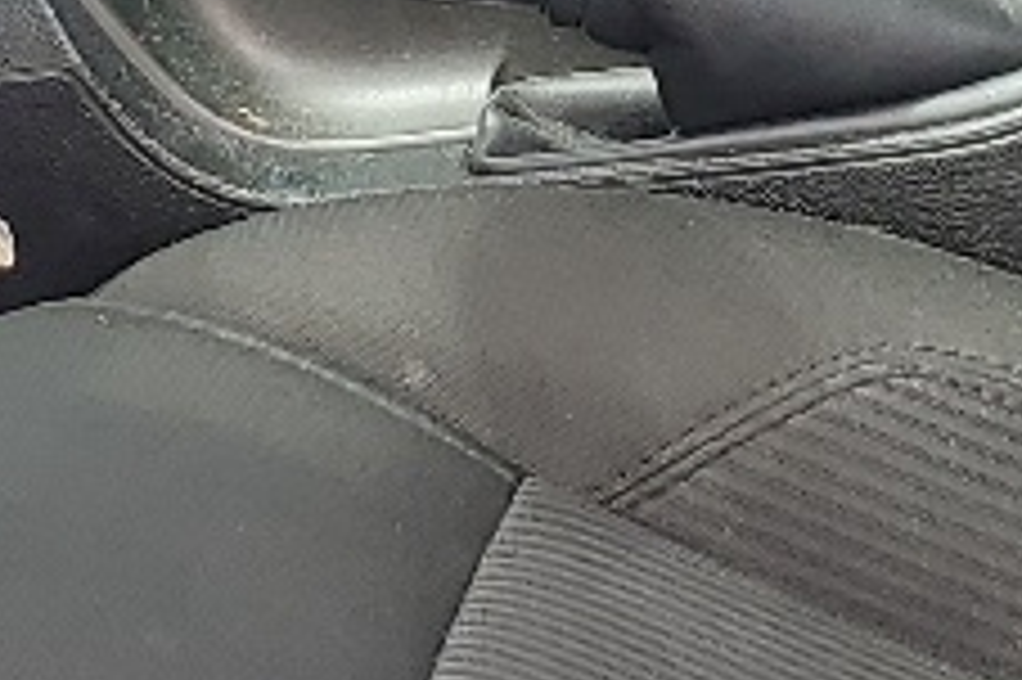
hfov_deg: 10.8
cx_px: 644
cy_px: -63
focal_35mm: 191
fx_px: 5418
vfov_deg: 7.1
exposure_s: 1/370
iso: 50
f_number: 1.5
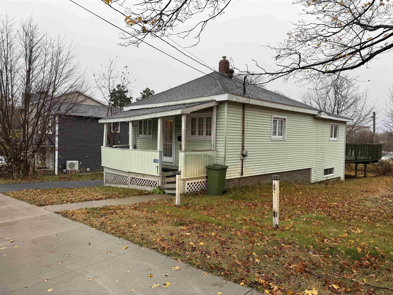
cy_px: 148
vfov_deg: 56.8
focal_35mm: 24
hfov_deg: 71.6
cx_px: 196
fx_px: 272
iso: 80
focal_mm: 6.76
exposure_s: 1/121
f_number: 1.78
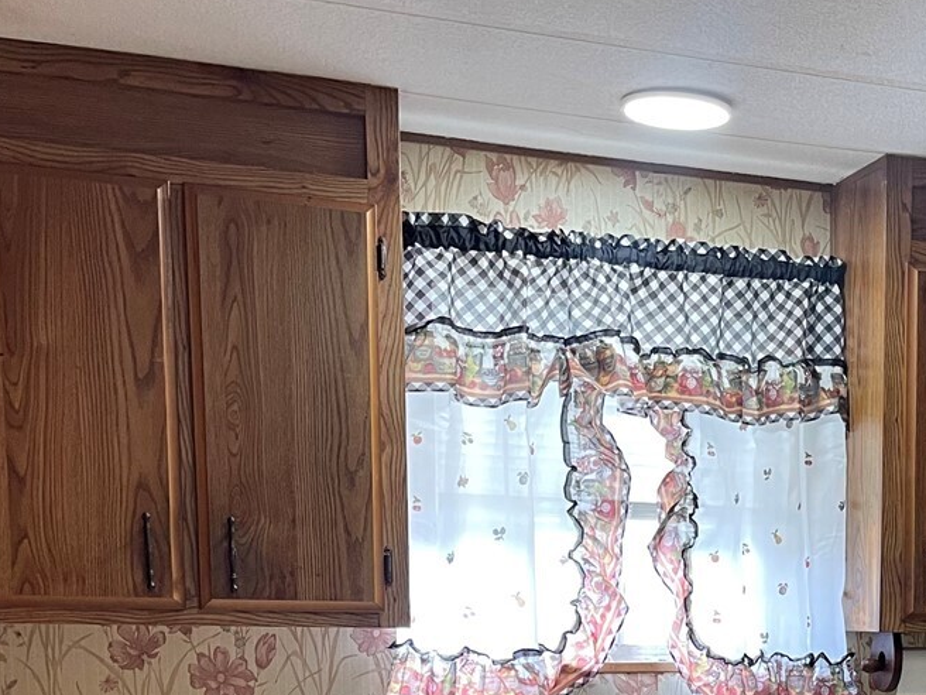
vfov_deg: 22.4
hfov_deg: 30.1
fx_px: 1632
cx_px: 865
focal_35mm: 61
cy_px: 805
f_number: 1.6
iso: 125
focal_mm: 5.1
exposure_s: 1/60
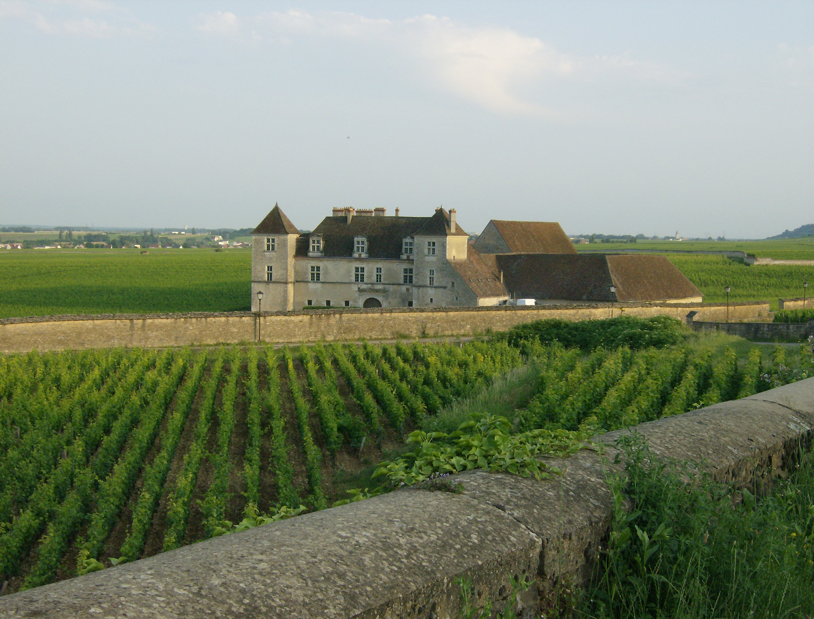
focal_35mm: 56
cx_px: 407
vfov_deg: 26.3
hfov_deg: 34.2
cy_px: 310
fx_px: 1323
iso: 100
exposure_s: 1/213
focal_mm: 9.3
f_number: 5.6
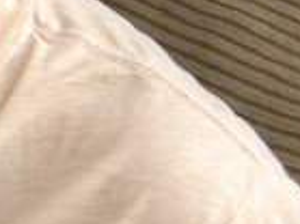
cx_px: -185
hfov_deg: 5.9
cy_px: 45
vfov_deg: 4.5
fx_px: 2854
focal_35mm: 330
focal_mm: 31
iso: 1600
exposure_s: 1/60
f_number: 4.5
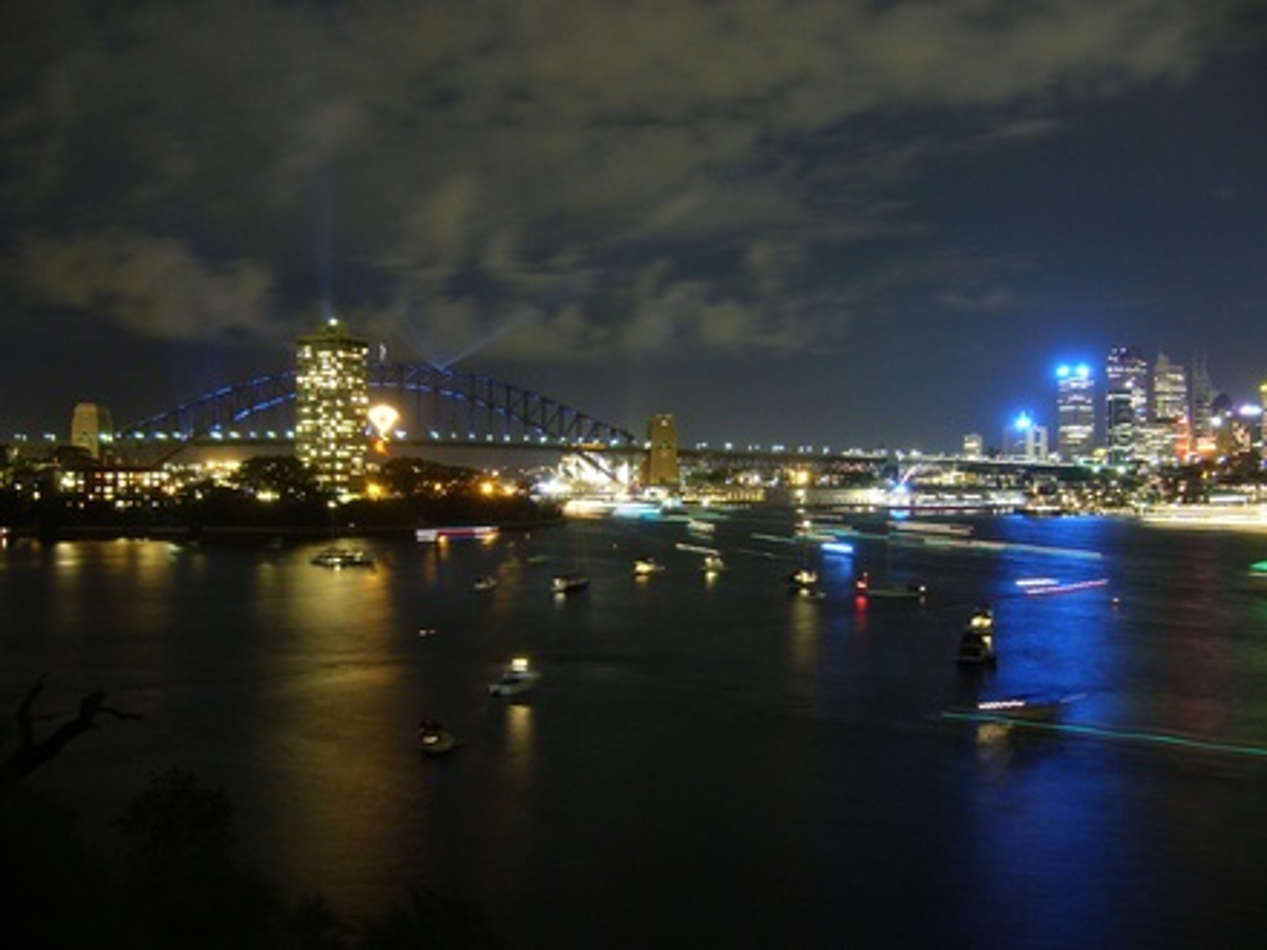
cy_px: 475
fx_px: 1281
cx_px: 634
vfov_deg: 40.7
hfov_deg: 52.6
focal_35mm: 35
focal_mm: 5.8
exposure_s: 15
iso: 80
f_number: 2.8
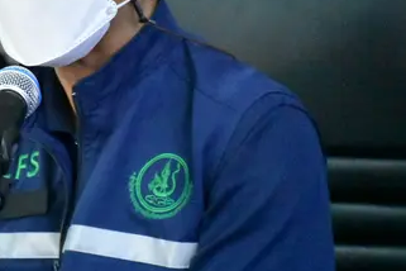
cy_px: 103
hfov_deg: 5.4
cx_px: 47
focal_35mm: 382
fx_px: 4310
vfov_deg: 3.6
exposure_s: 1/160
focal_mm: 105
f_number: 5.6
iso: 14400
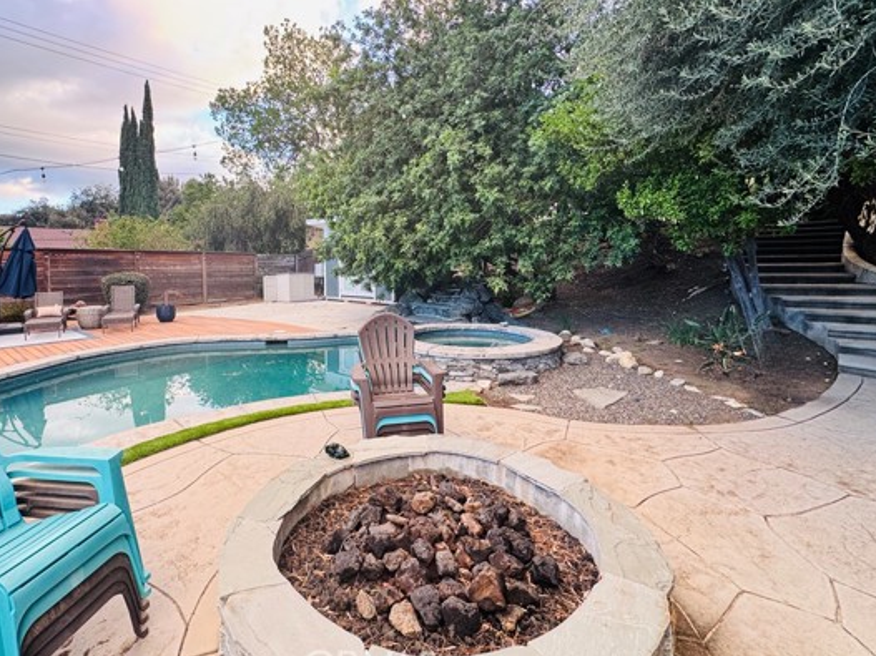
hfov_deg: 90.6
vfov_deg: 74.4
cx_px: 386
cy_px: 291
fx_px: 430
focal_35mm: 17
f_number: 2.2
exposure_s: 1/99
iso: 125
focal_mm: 2.22
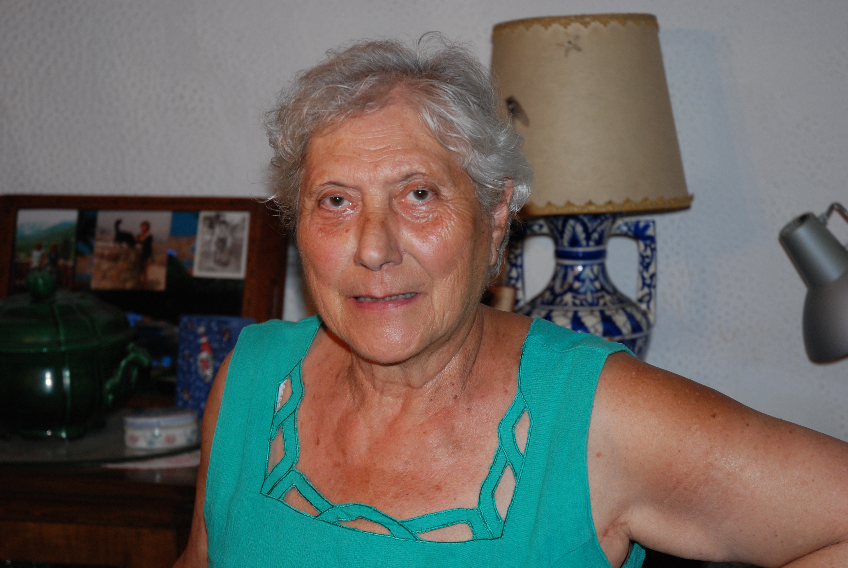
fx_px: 1769
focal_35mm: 75
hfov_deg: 27.0
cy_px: 284
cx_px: 424
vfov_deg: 18.2
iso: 400
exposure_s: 1/60
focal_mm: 50
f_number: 4.5
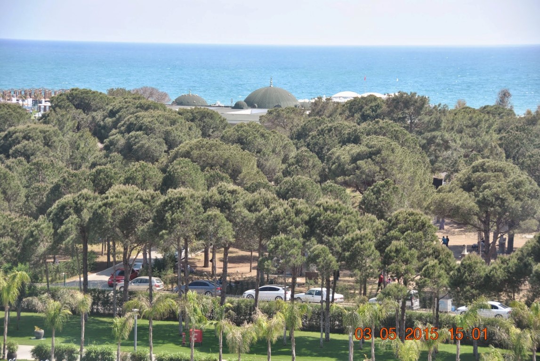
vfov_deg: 11.5
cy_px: 180
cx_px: 270
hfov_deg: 17.0
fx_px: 1802
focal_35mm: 120
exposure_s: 1/500
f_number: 5.6
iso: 200
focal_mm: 80
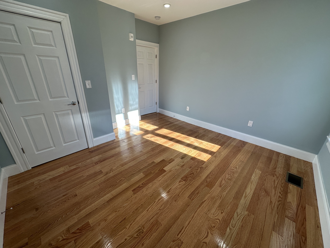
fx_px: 133
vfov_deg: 85.7
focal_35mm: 14
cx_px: 165
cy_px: 124
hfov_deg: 102.1
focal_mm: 2.22
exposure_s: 1/137
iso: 40
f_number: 2.2
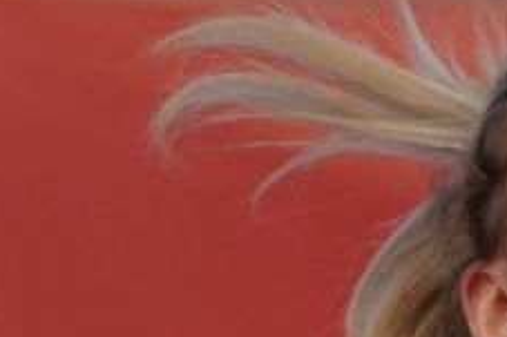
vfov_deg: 1.3
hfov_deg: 2.0
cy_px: 808
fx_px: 14523
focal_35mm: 1032
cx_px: 1139
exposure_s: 1/1000
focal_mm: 130
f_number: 2.8
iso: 1000
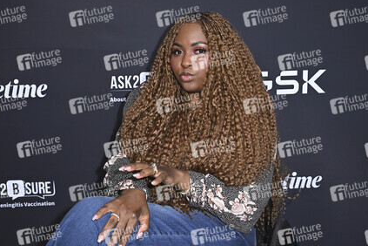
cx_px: 190
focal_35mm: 49
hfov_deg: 40.3
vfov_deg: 27.5
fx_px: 501
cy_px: 126
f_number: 5.6
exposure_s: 1/200
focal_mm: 46
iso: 2000
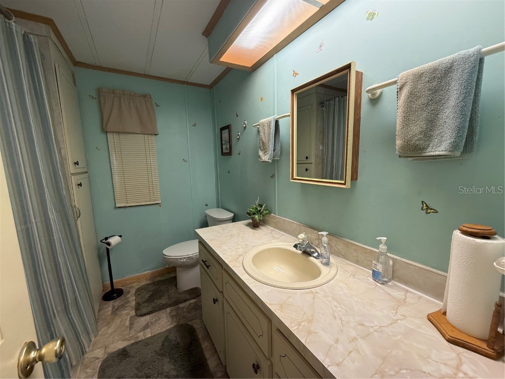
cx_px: 252
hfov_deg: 102.1
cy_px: 190
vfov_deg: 85.7
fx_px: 204
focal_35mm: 14
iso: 200
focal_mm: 2.22
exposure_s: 1/60
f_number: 2.2
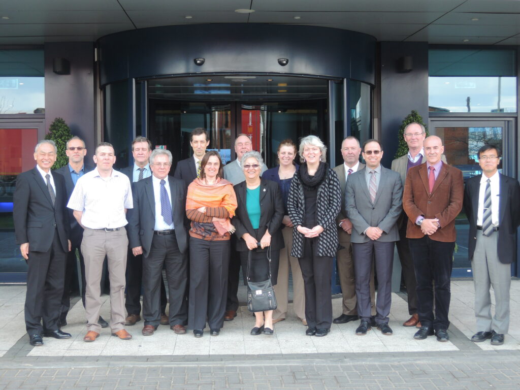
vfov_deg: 26.6
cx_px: 260
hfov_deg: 34.9
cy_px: 195
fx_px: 826
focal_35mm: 55
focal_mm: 11.8
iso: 200
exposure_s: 1/60
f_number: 4.5
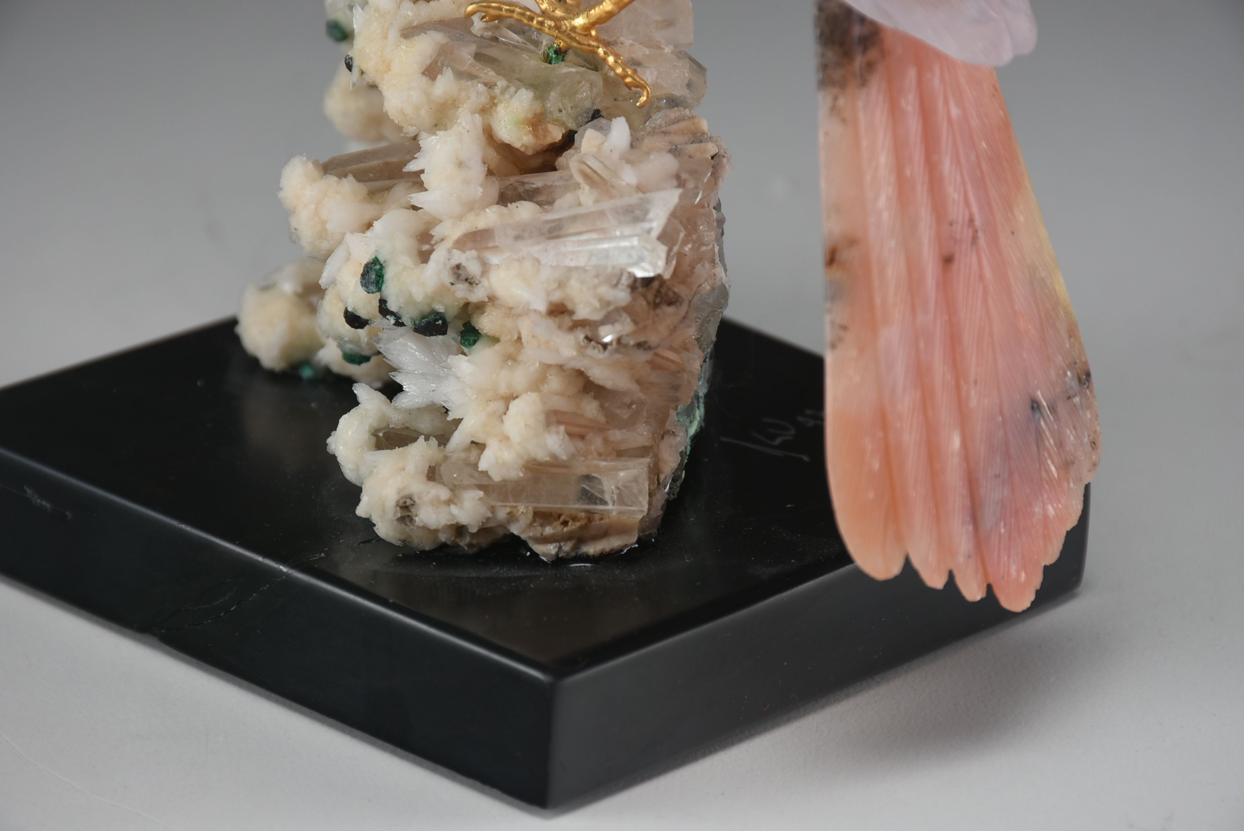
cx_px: 622
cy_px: 416
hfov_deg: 9.8
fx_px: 7262
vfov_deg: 6.6
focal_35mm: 210
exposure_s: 1/125
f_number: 11
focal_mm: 140
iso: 200
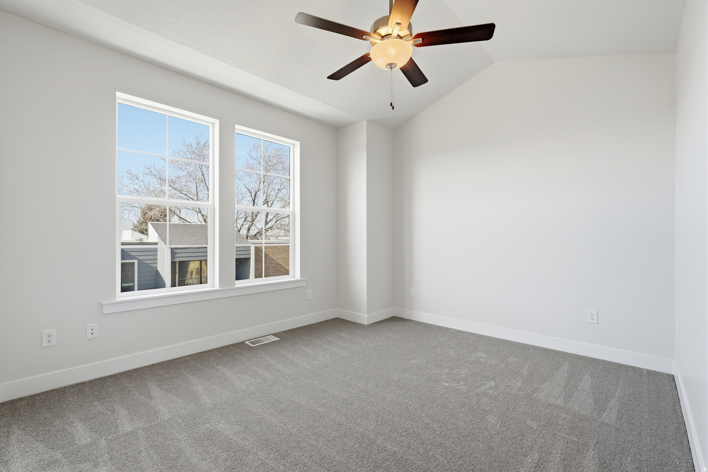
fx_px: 324
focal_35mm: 16
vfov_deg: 72.0
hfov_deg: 95.0
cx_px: 354
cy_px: 236
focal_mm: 16.5
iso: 250
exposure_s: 1/500
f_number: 10
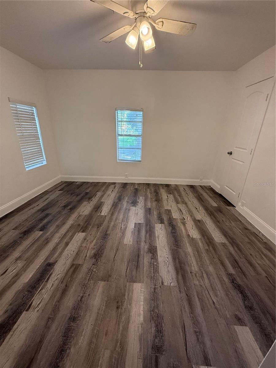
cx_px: 138
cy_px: 184
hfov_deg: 85.7
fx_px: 149
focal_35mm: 14
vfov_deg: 102.1
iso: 320
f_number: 2.2
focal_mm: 2.22
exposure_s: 1/120
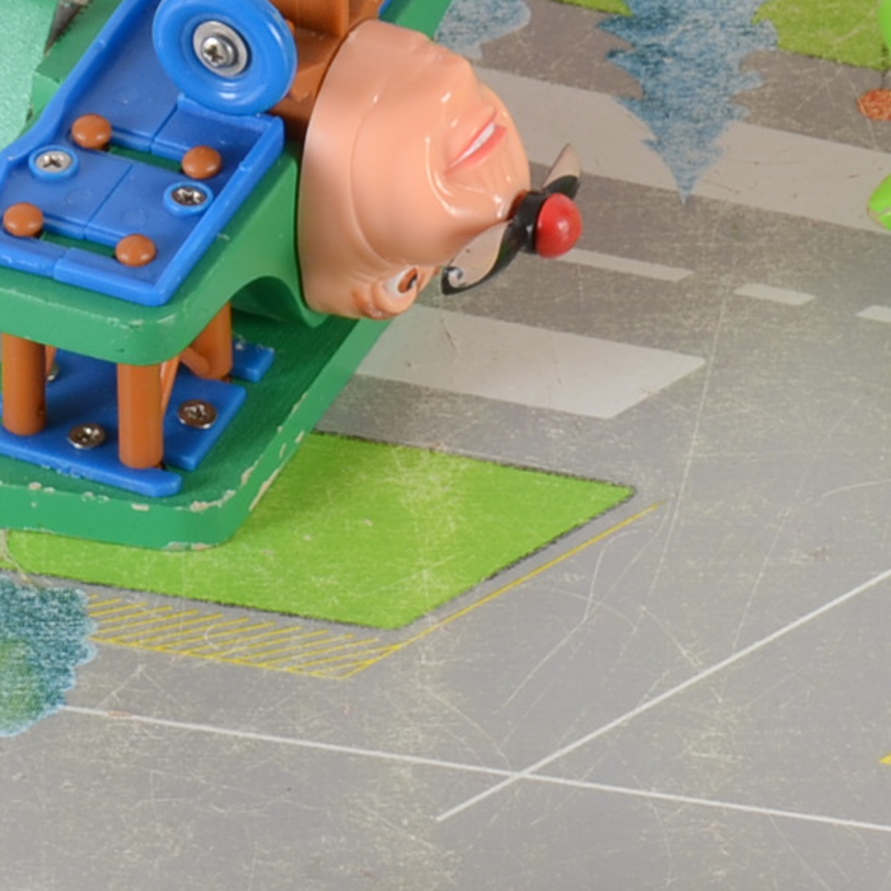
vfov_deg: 3.1
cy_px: 874
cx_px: 1060
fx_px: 16272
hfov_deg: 3.1
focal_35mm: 559
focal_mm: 105
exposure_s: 1/160
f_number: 14
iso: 125
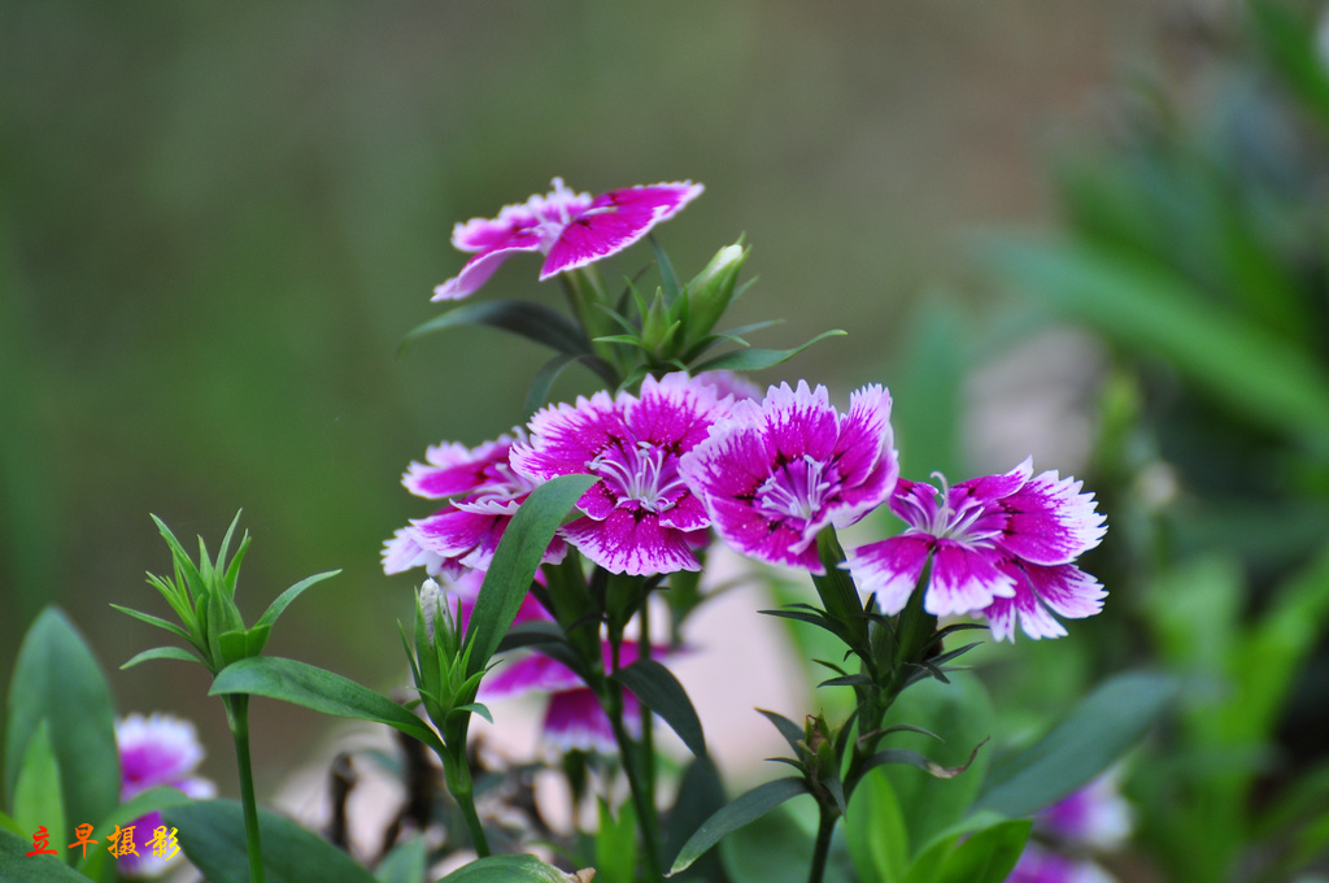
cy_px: 442
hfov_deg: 5.5
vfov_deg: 3.7
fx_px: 13826
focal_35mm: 375
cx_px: 664
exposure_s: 1/100
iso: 200
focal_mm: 250
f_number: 5.6
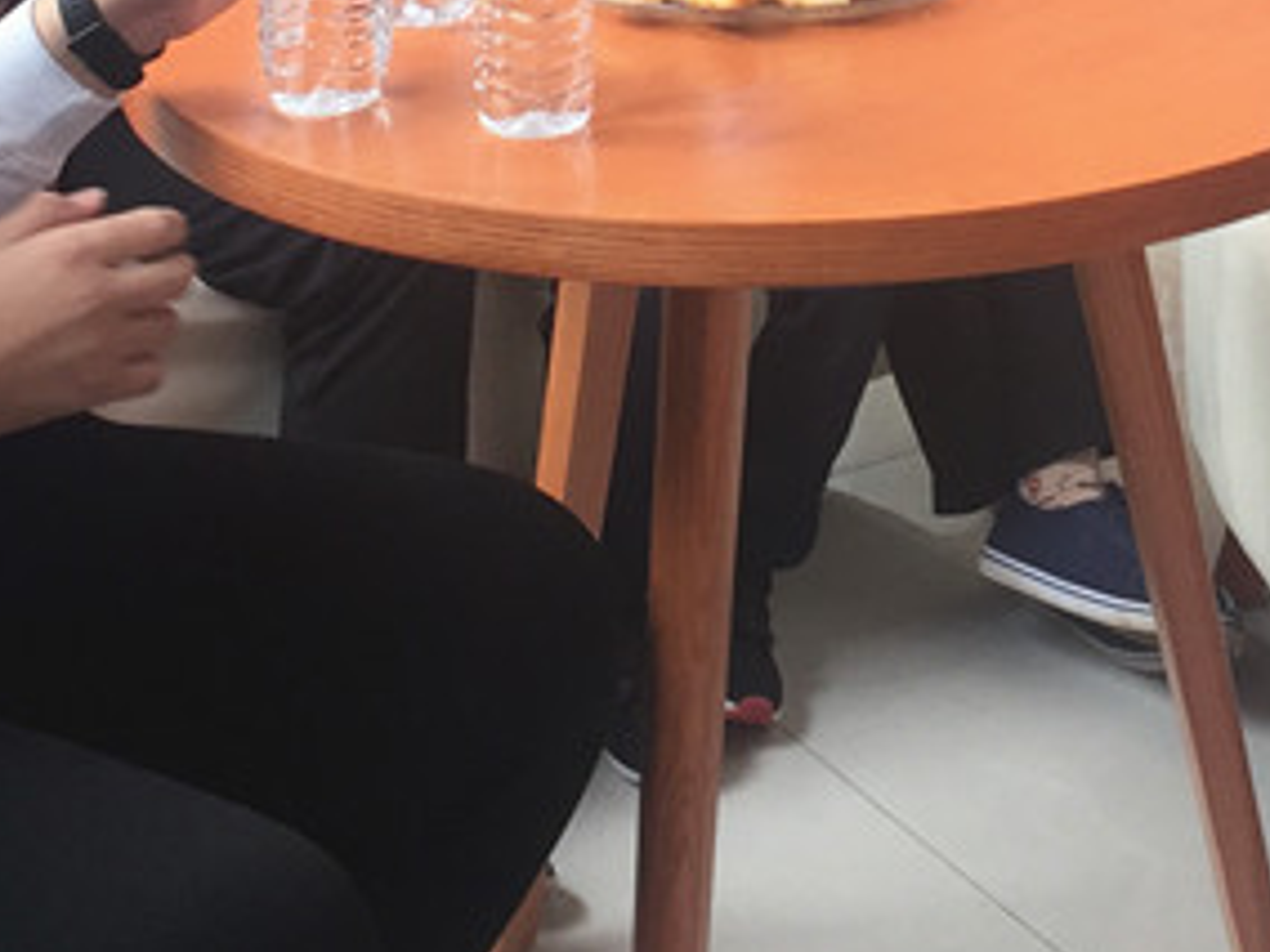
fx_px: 3742
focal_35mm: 102
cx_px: 1091
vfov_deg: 13.2
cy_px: -706
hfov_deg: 19.0
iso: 32
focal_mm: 4.15
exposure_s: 1/60
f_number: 2.2
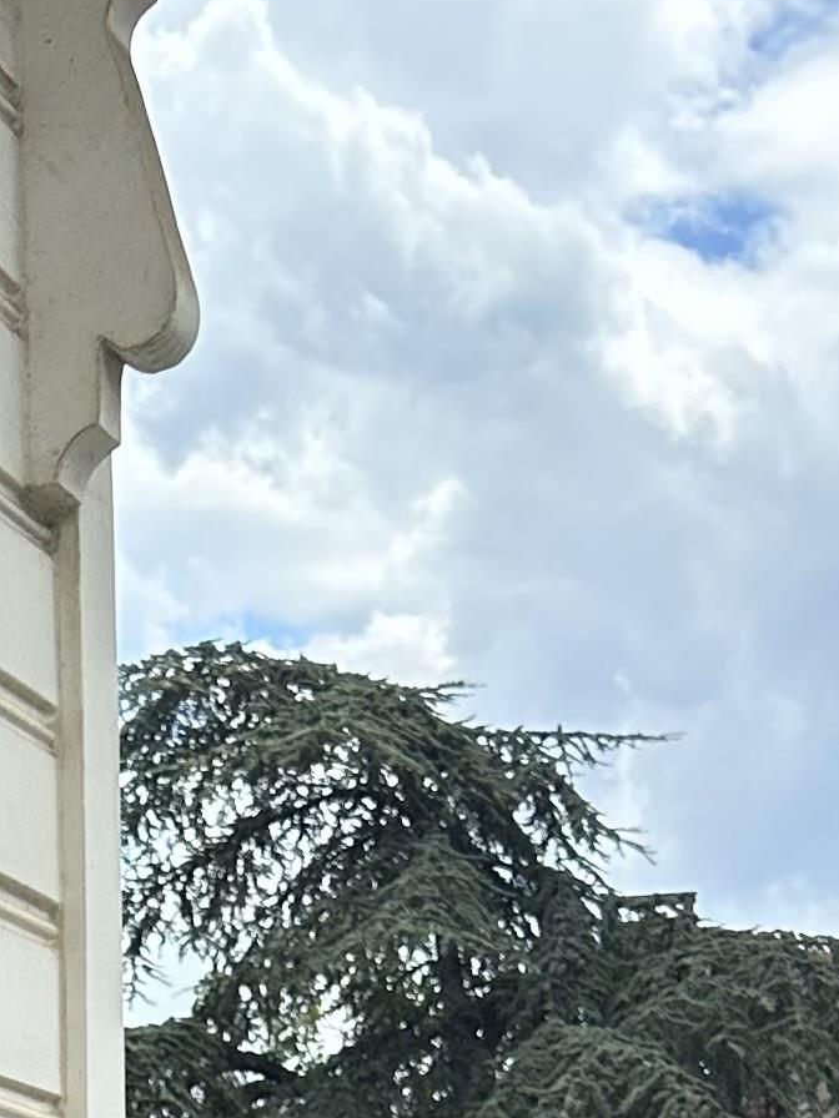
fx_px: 3490
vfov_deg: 16.0
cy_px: 1888
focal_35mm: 108
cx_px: -151
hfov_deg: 13.4
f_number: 1.78
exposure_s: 1/2967
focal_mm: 6.86
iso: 80
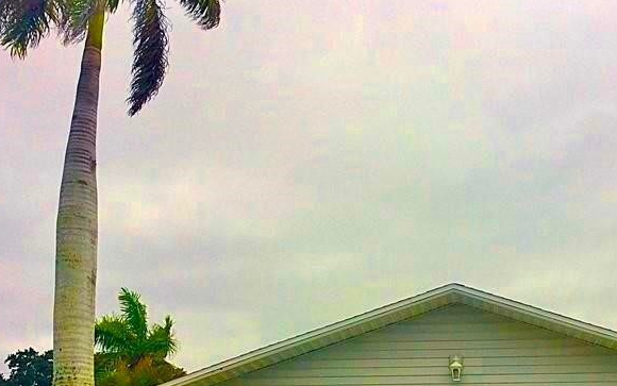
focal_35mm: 58
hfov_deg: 34.7
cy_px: 389
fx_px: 976
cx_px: 414
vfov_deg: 21.6
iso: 25
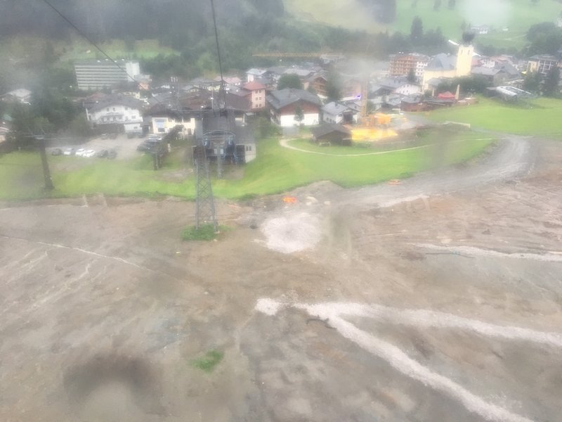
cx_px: 281
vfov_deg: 48.2
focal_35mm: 29
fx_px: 471
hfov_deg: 61.7
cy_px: 211
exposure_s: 1/33
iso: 50
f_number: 2.2
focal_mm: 4.15
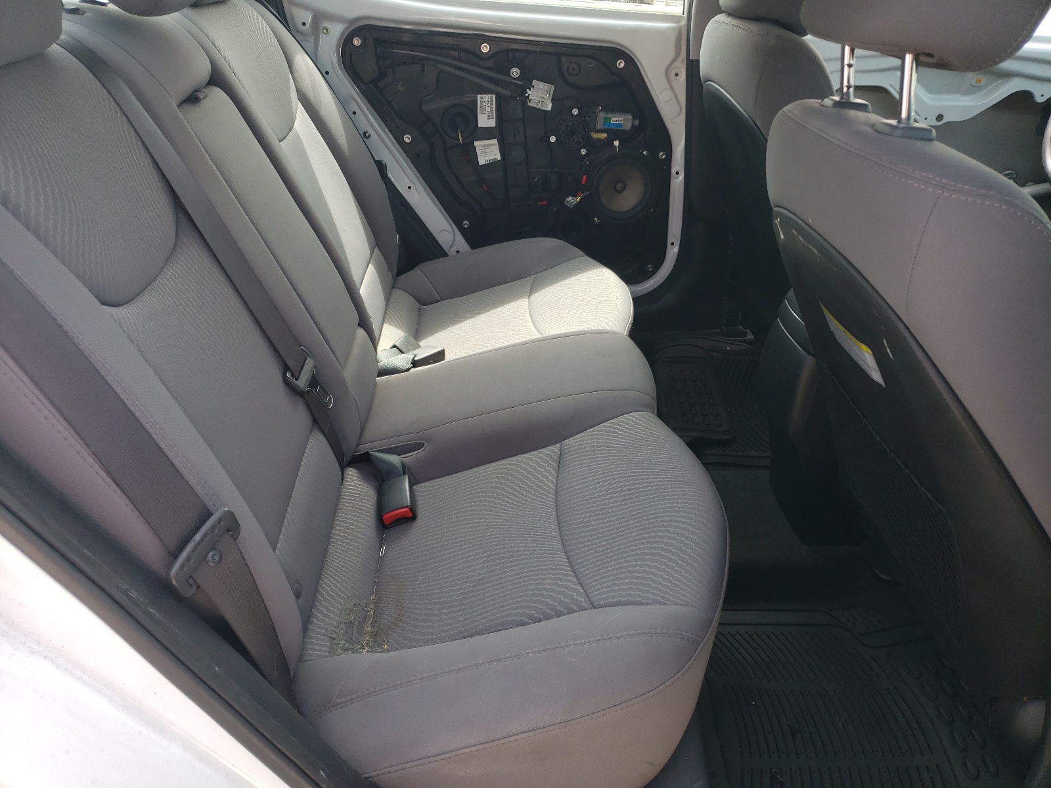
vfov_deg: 53.1
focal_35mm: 26
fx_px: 789
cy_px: 394
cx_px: 526
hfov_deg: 67.3
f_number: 1.5
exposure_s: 1/417
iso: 50
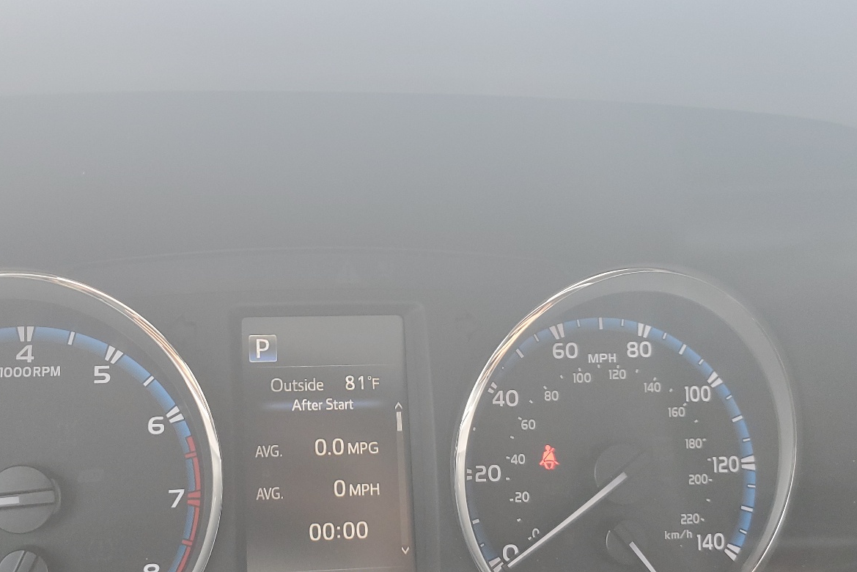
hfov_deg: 51.3
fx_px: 881
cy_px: 374
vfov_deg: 35.7
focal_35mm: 37
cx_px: 320
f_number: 1.5
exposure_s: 1/120
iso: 72
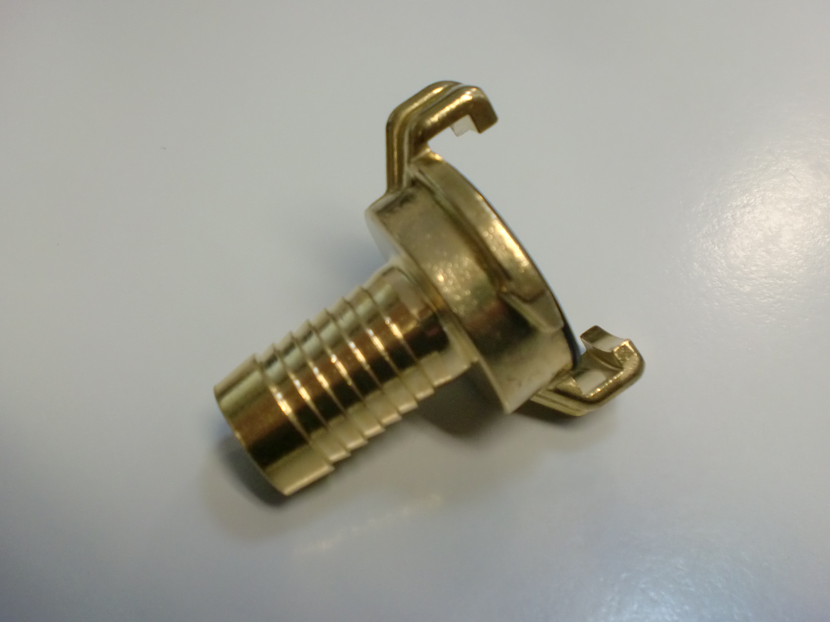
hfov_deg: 52.6
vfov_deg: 40.7
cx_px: 415
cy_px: 311
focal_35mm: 35
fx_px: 839
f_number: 3.1
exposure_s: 1/60
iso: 200
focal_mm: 6.3
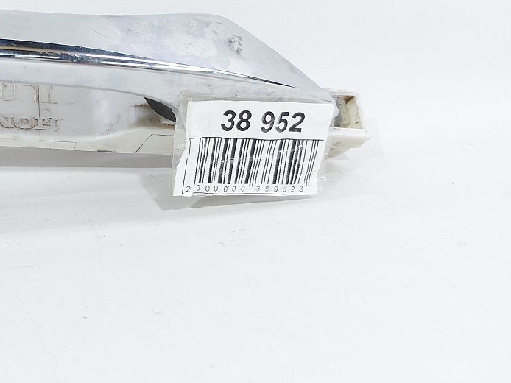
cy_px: 98
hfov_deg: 36.0
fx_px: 708
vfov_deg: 29.8
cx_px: 8
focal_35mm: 48
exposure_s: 1/50
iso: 80
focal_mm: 5.23
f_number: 1.8
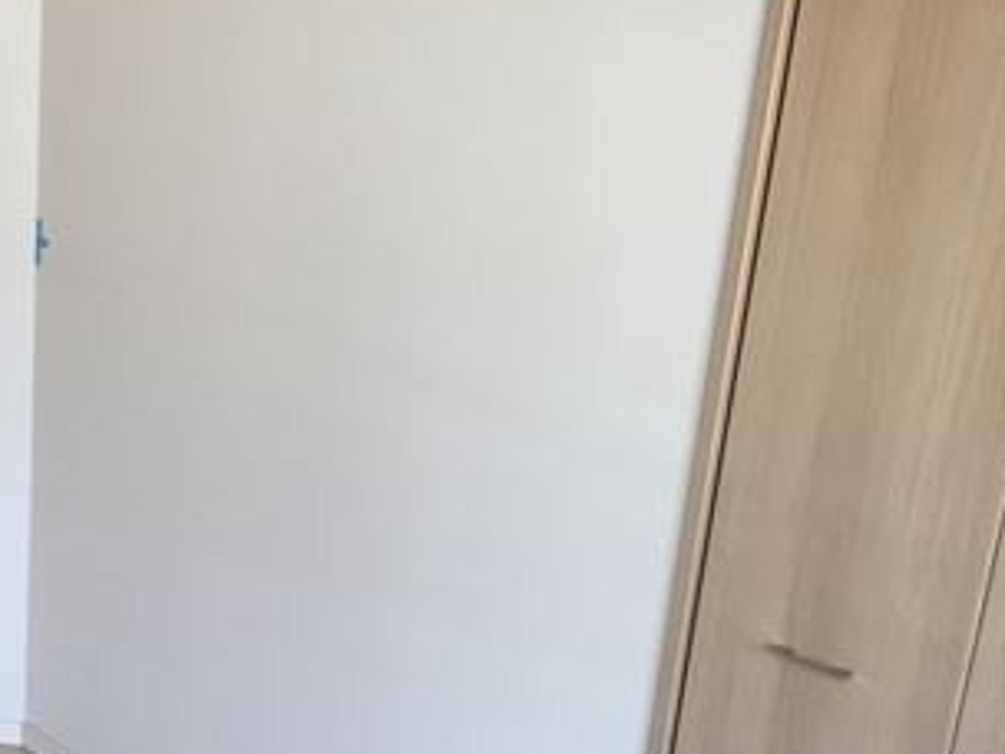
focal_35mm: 61
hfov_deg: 29.3
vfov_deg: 23.8
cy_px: 539
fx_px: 1771
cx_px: -36
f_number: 2.2
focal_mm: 4.15
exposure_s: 1/60
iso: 32
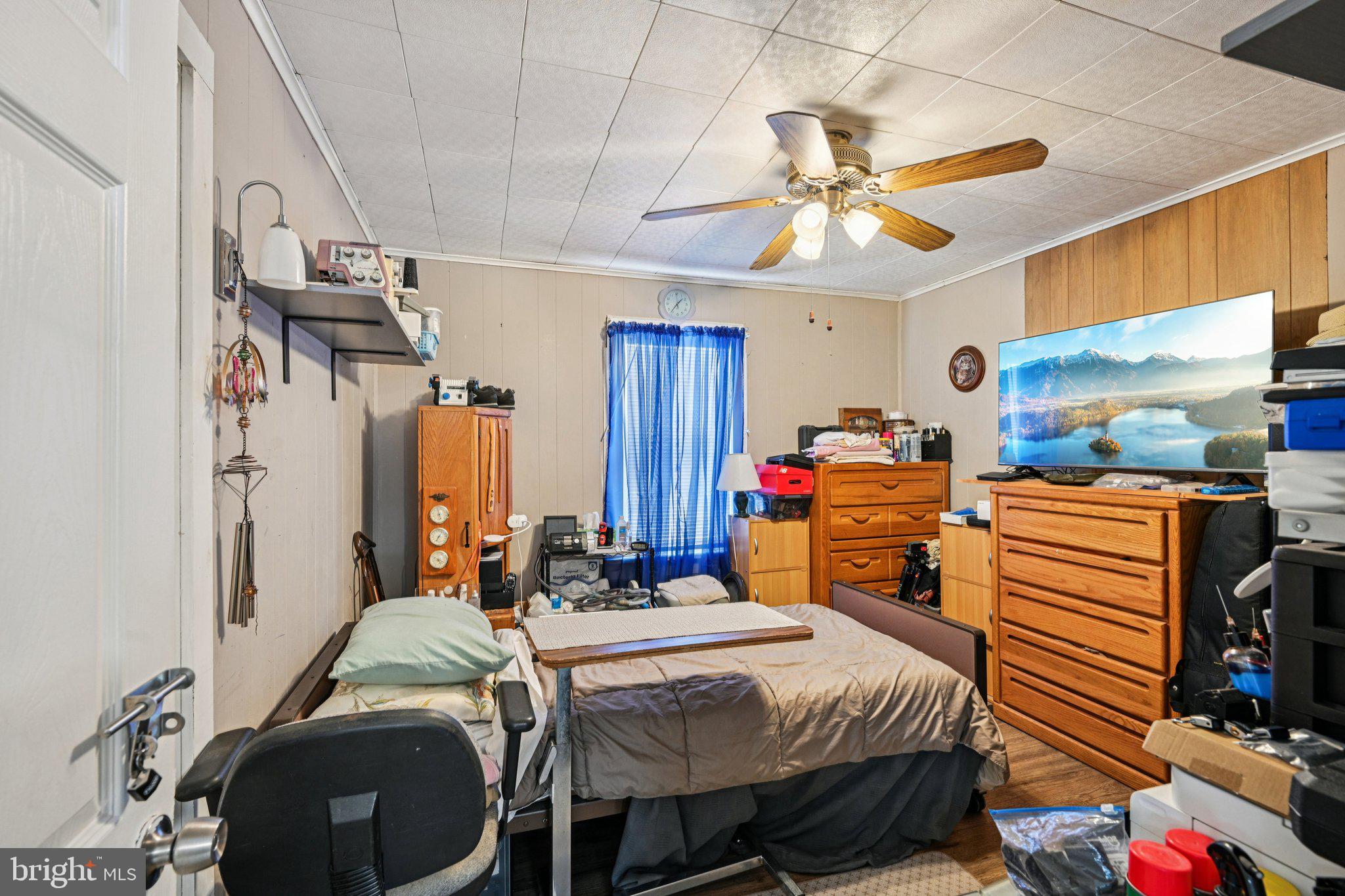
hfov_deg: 96.7
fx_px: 598
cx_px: 672
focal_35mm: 16
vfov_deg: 73.7
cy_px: 448
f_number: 8
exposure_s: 1/8
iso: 400
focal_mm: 16
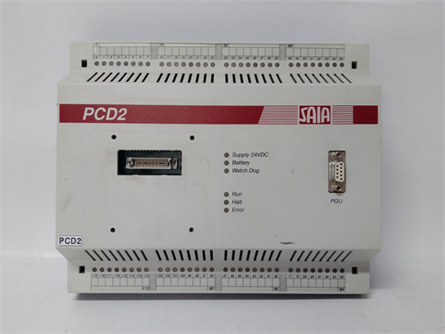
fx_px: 347
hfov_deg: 65.3
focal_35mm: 27
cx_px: 222
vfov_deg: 51.4
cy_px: 167
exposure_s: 1/33
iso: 167
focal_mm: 3.79
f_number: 2
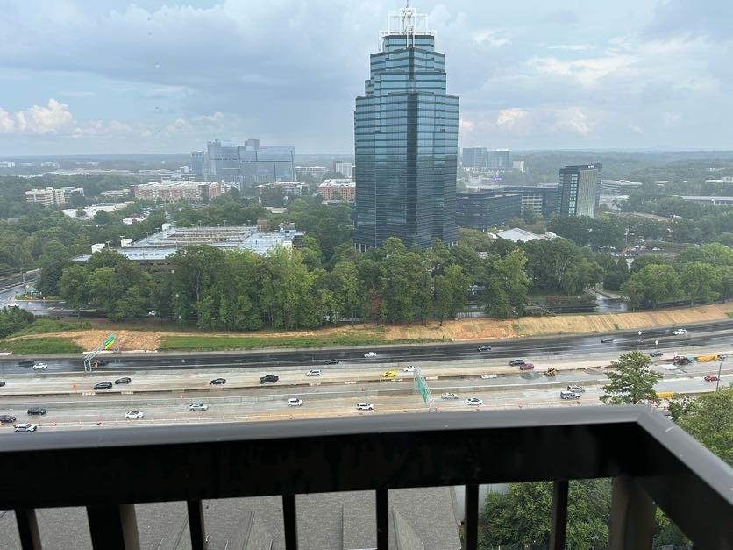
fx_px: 508
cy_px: 275
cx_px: 366
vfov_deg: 56.8
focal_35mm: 24
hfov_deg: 71.6
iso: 80
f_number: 1.78
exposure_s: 1/1587
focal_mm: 6.86
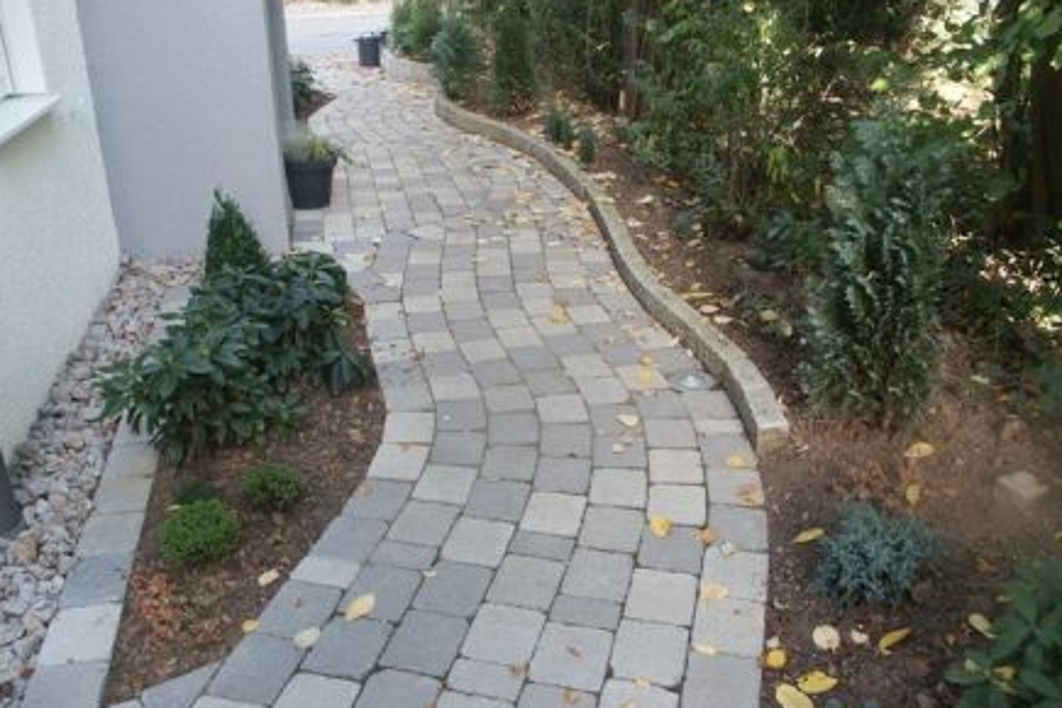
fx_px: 885
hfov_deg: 61.9
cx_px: 535
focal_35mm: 30
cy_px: 305
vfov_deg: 43.5
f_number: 2.8
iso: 100
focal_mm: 7.27
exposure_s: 1/90
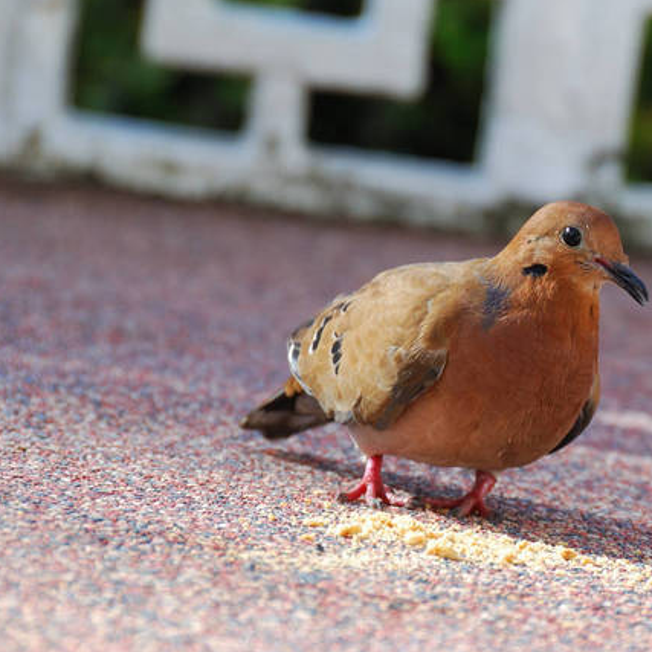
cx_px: 504
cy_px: 304
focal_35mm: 418
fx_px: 8907
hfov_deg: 4.2
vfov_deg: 4.2
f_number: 7.1
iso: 100
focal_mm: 200
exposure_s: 1/80
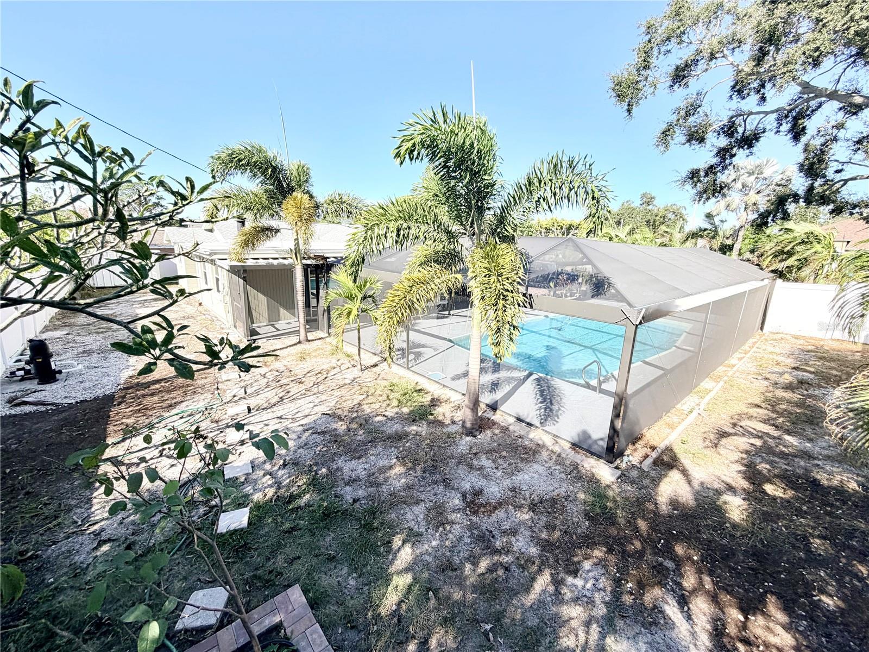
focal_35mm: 14
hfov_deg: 102.1
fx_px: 351
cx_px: 434
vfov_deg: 85.7
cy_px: 326
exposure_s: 1/770
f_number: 2.2
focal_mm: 2.22
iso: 32
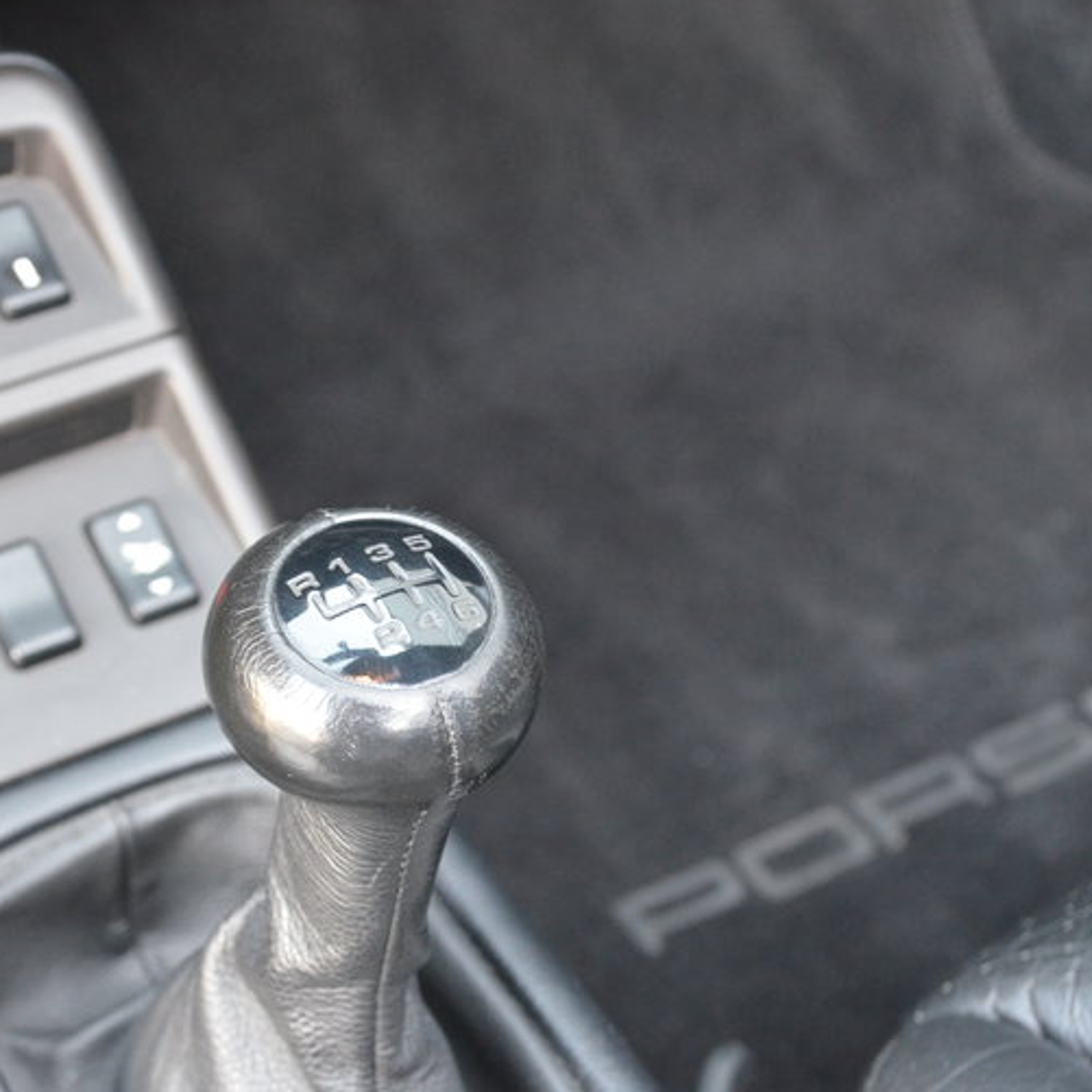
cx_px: 410
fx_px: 2784
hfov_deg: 22.1
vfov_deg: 22.2
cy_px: 548
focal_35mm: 78
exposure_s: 1/30
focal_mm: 40
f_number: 5.3
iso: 3200
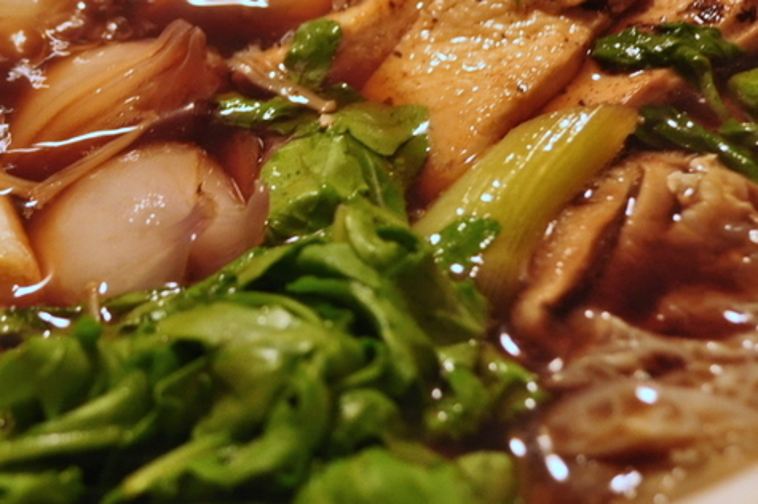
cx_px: 132
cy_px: 86
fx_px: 1767
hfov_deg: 23.8
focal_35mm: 84
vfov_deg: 16.1
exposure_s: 1/30
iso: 1000
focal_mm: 26
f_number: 4.2
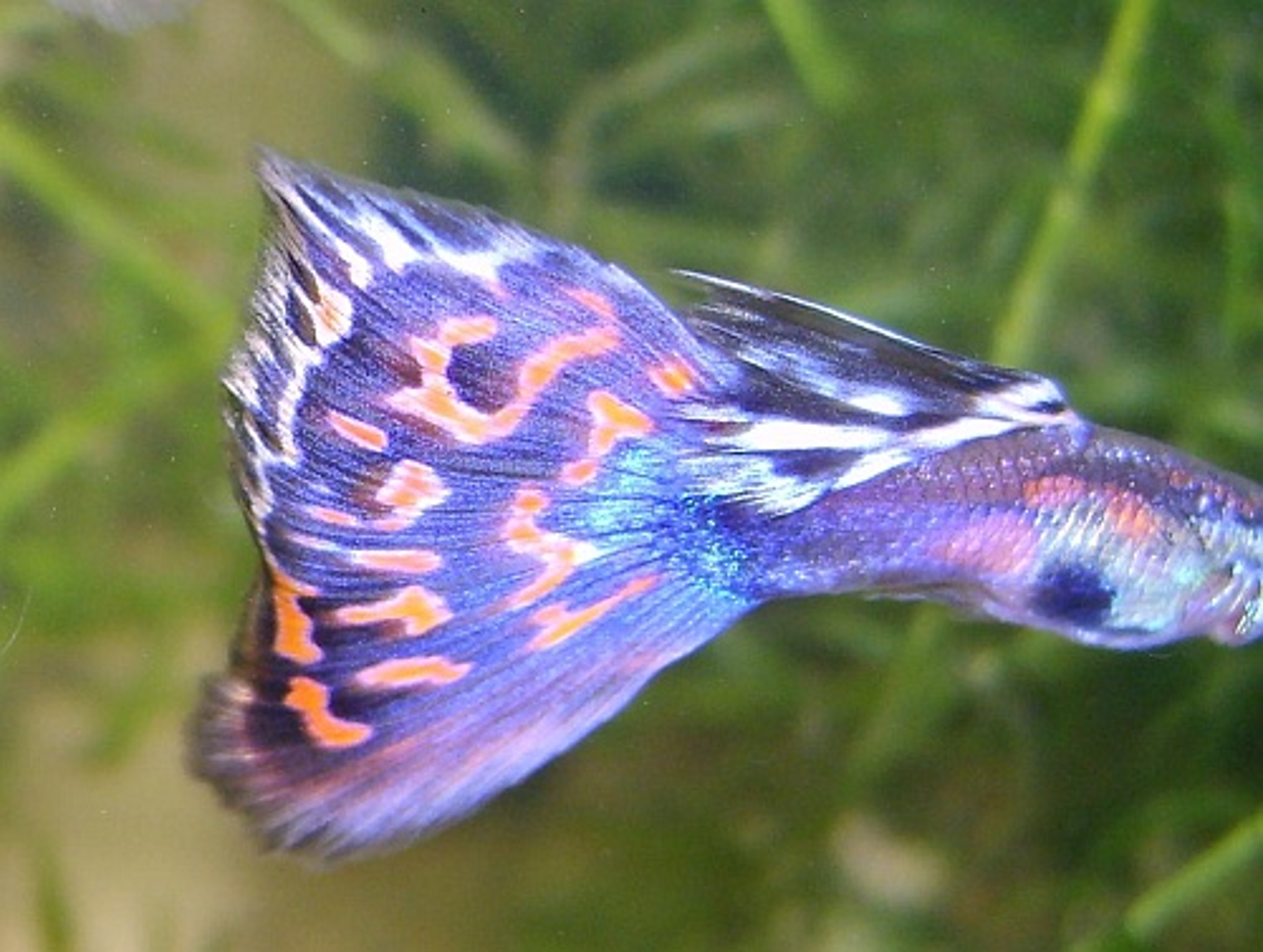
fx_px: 1279
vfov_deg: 40.8
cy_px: 476
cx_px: 632
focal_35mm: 35
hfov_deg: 52.5
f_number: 2.8
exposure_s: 1/45
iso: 100
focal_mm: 5.8
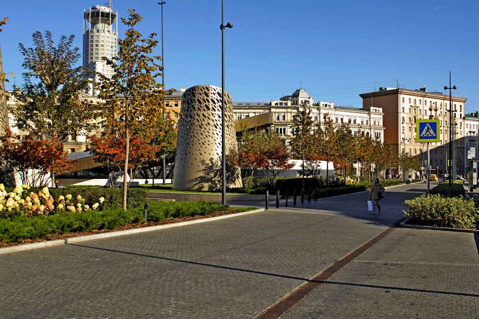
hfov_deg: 46.4
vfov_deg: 31.9
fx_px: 559
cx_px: 240
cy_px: 160
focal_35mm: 42
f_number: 6.3
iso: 100
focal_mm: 28
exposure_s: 1/320
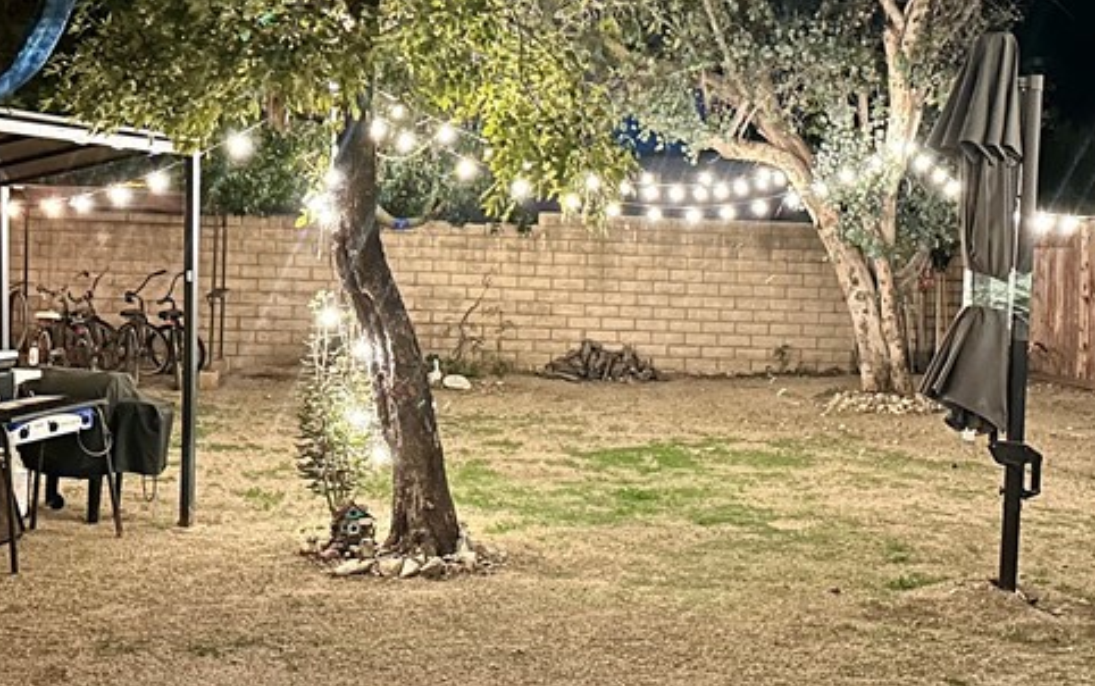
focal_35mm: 54
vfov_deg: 24.0
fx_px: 1613
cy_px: 288
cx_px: 548
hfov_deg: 37.5
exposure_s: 1/12
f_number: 1.78
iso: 1250
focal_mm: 6.86
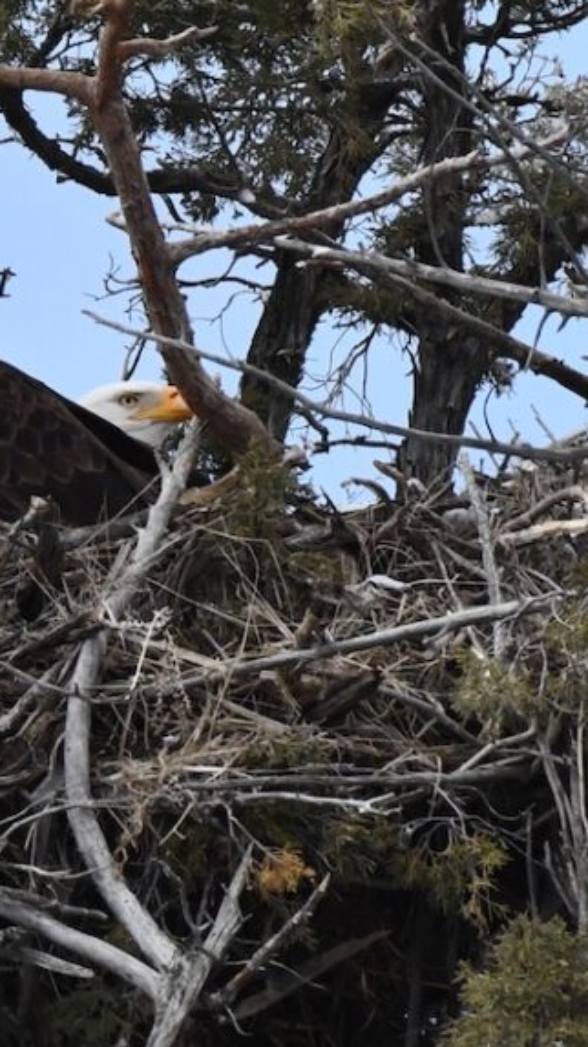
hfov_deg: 1.0
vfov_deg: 1.8
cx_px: 18
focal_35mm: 1181
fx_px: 32759
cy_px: 524
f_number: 11
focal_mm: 500
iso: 1600
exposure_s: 1/3200
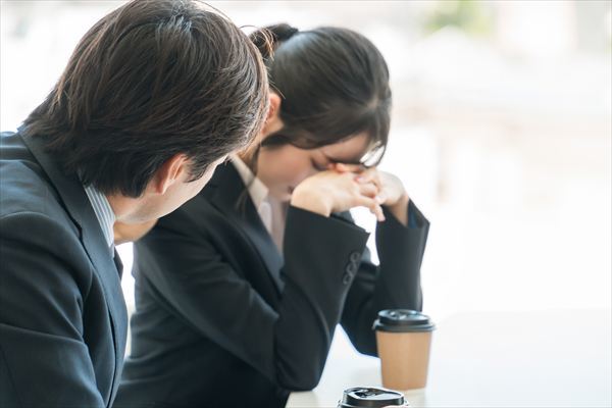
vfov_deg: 6.9
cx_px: 306
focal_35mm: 200
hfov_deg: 10.3
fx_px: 3400
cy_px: 204
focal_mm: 200
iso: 800
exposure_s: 1/200
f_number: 5.6
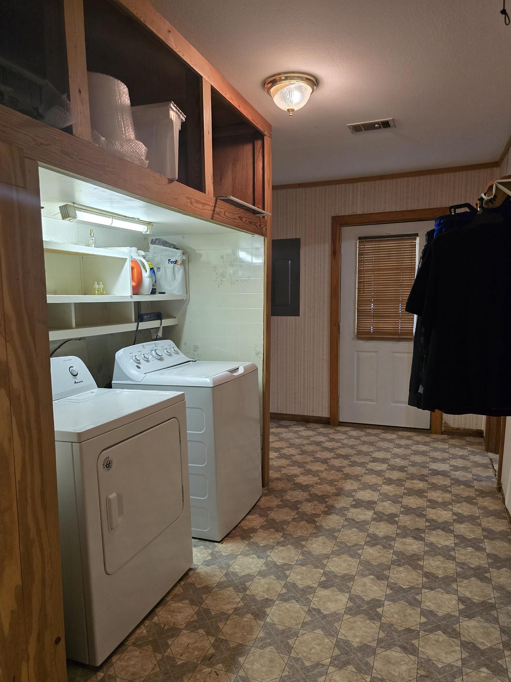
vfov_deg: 71.6
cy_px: 353
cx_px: 259
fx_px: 472
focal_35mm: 24
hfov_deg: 56.8
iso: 800
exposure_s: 1/120
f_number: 1.7
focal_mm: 6.3
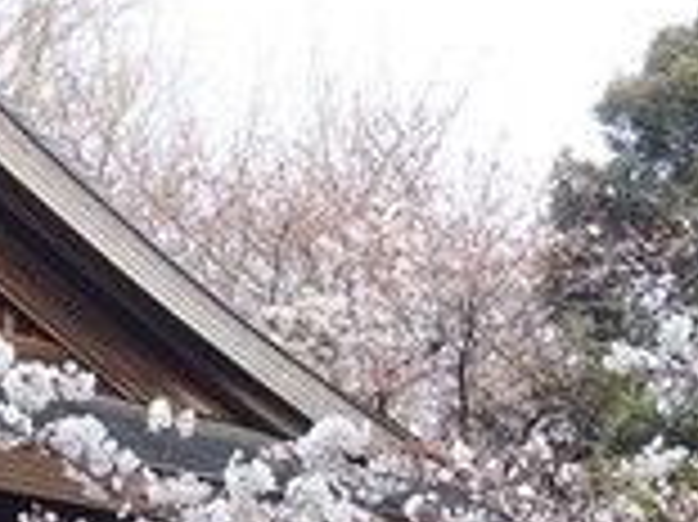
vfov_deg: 12.6
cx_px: 982
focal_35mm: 107
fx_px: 2156
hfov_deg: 17.0
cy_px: 945
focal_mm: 8.8
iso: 125
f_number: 4.5
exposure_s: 1/80
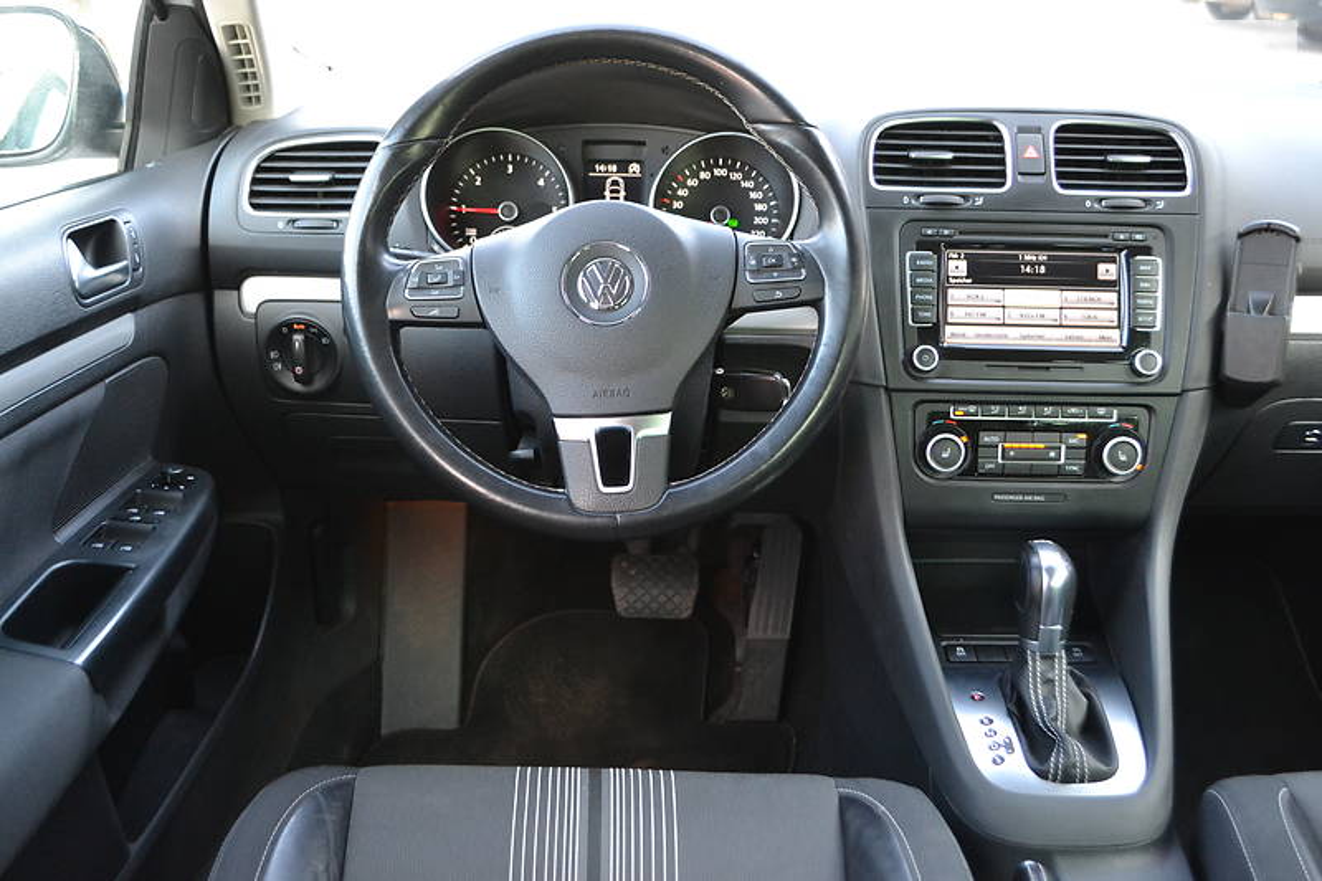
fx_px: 1322
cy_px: 440
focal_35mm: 36
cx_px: 661
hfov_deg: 53.1
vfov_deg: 36.9
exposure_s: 1/60
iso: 1250
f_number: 4
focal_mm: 24
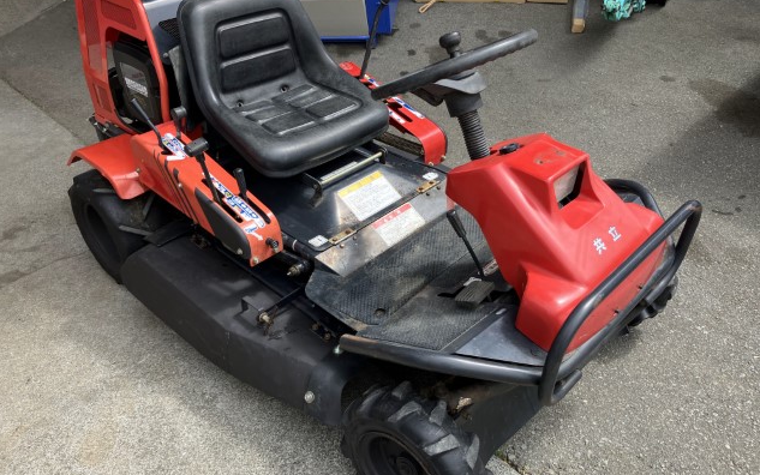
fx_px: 622
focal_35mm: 30
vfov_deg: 41.8
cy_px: 252
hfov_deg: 62.9
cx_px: 378
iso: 32
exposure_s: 1/450
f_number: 1.8
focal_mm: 3.99
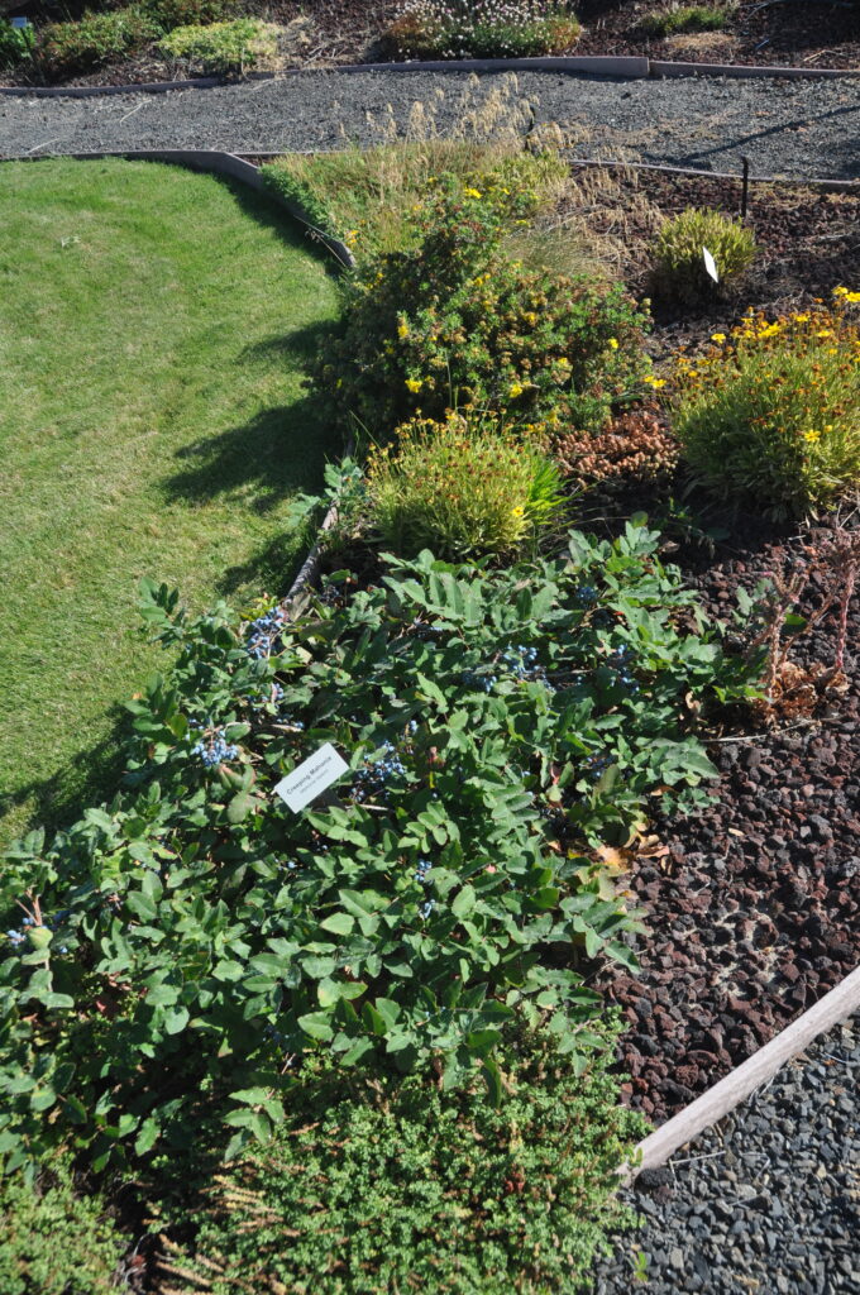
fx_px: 1186
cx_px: 430
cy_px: 648
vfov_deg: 57.3
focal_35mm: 33
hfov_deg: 39.9
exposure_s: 1/160
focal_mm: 22
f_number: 6.3
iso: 200
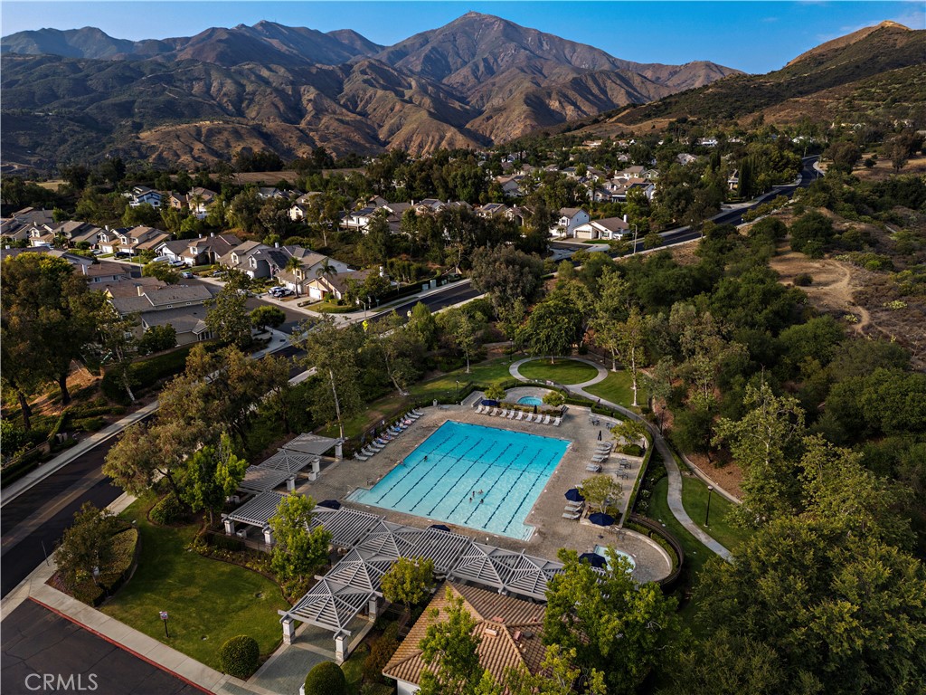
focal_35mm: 24
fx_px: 642
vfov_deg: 56.8
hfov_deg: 71.6
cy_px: 348
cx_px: 463
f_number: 1.7
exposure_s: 1/640
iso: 100
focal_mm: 6.72
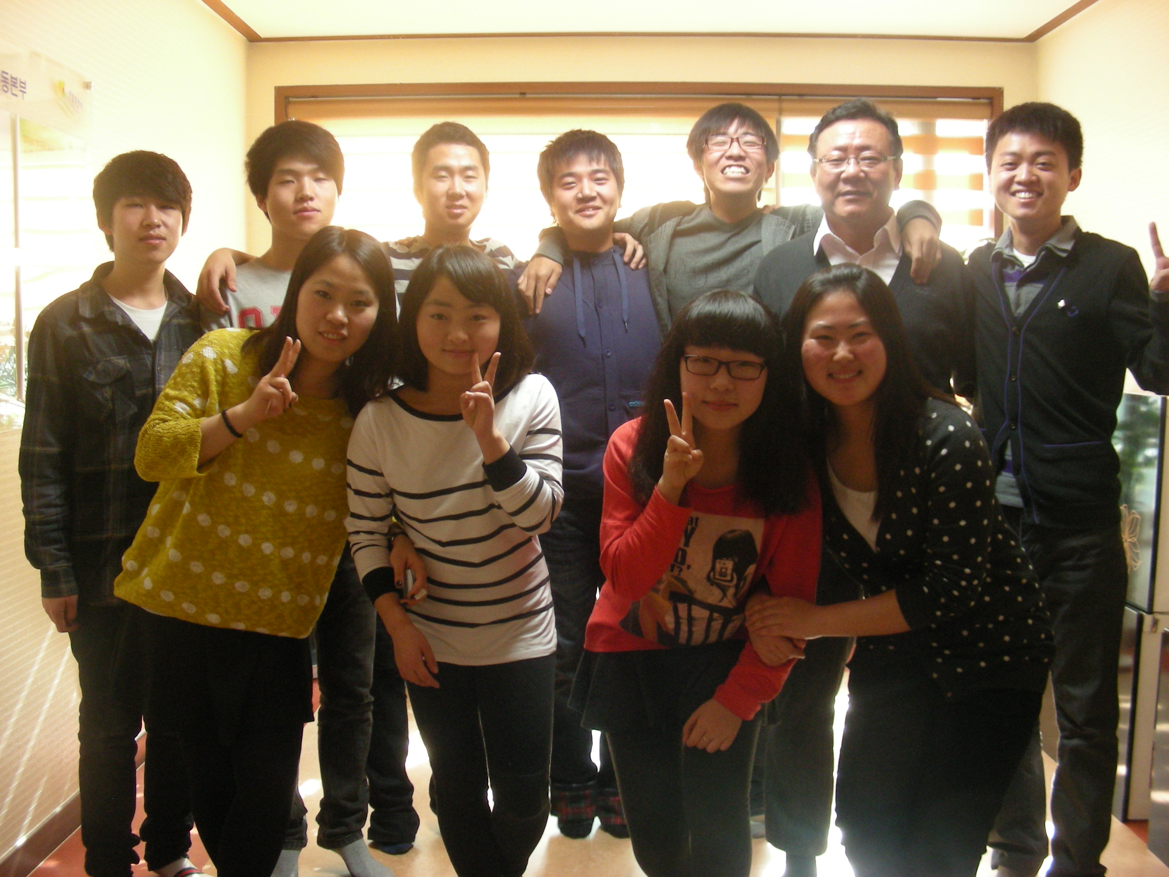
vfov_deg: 37.7
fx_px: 1283
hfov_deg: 49.0
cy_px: 438
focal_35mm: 38
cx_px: 584
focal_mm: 6.3
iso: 200
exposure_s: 1/27
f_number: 3.5
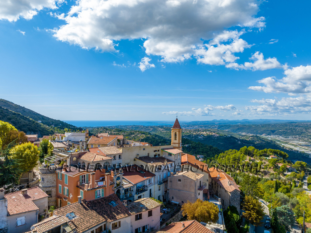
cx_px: 156
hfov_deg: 71.6
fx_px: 215
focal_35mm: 24
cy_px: 116
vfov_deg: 56.8
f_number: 10
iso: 100
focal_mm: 12.3
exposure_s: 1/160
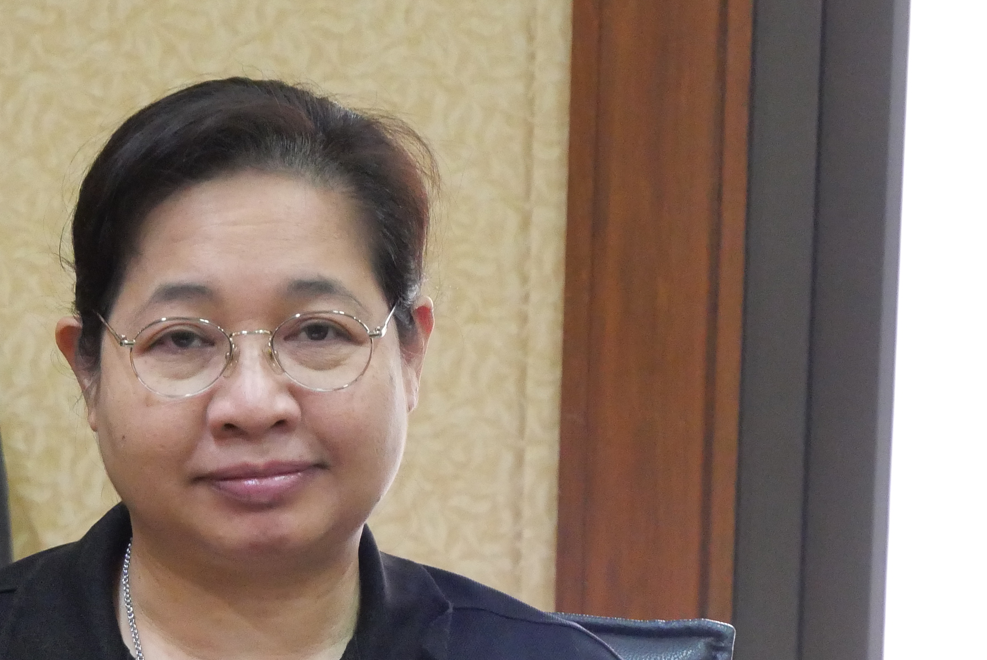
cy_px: 639
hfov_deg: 8.7
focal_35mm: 236
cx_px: 225
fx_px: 6474
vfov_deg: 5.8
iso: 3200
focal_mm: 55
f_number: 5.6
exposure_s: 1/40
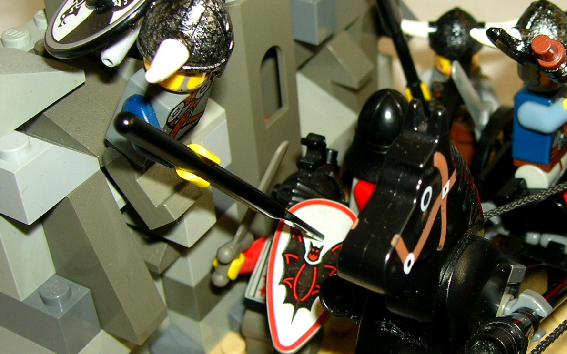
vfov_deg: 20.9
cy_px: 200
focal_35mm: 62
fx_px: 958
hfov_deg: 32.4
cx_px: 416
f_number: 2.9
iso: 50
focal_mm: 5.7
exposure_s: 1/60.1
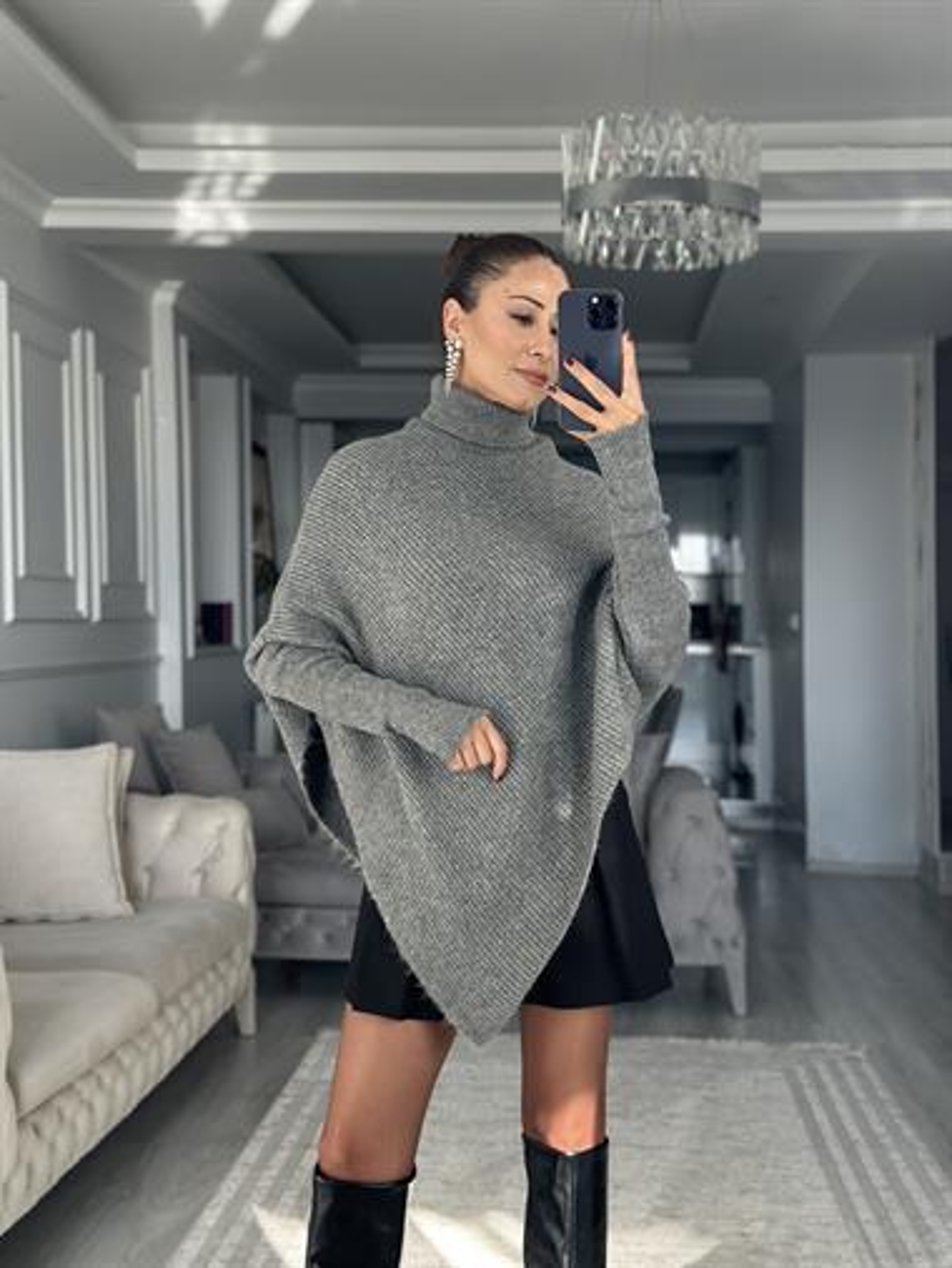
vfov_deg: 39.6
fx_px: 1759
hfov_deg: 30.3
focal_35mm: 48
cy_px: 634
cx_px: 476
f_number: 1.78
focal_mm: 6.86
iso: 80
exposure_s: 1/223
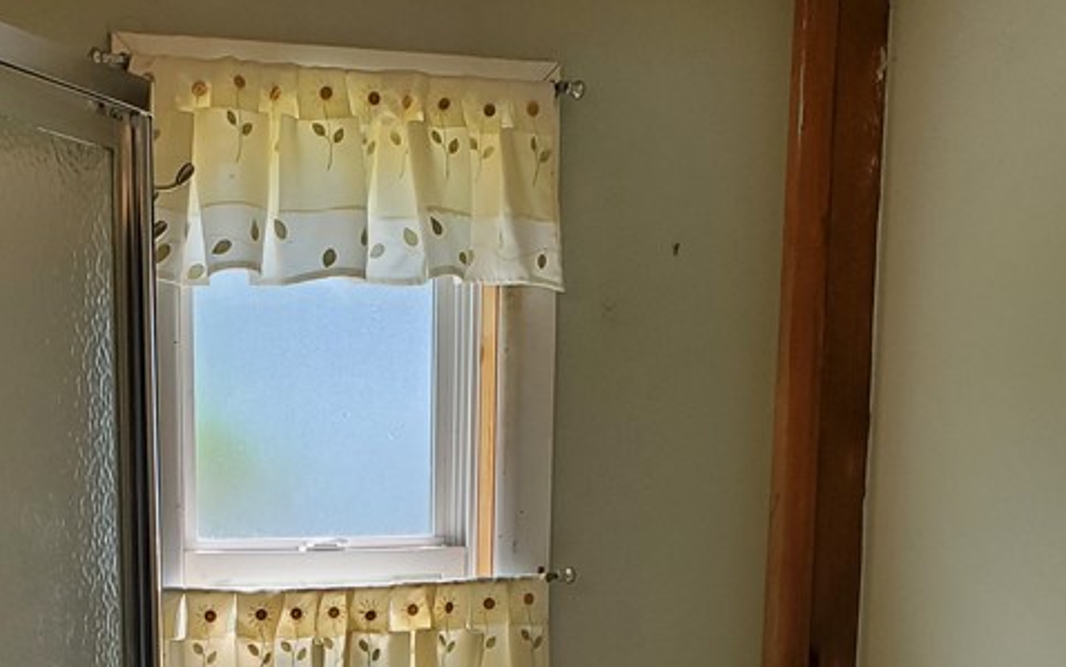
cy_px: 779
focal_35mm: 59
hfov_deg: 33.9
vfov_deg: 20.7
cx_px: 281
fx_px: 1714
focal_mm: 4.3
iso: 100
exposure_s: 1/120
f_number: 2.4
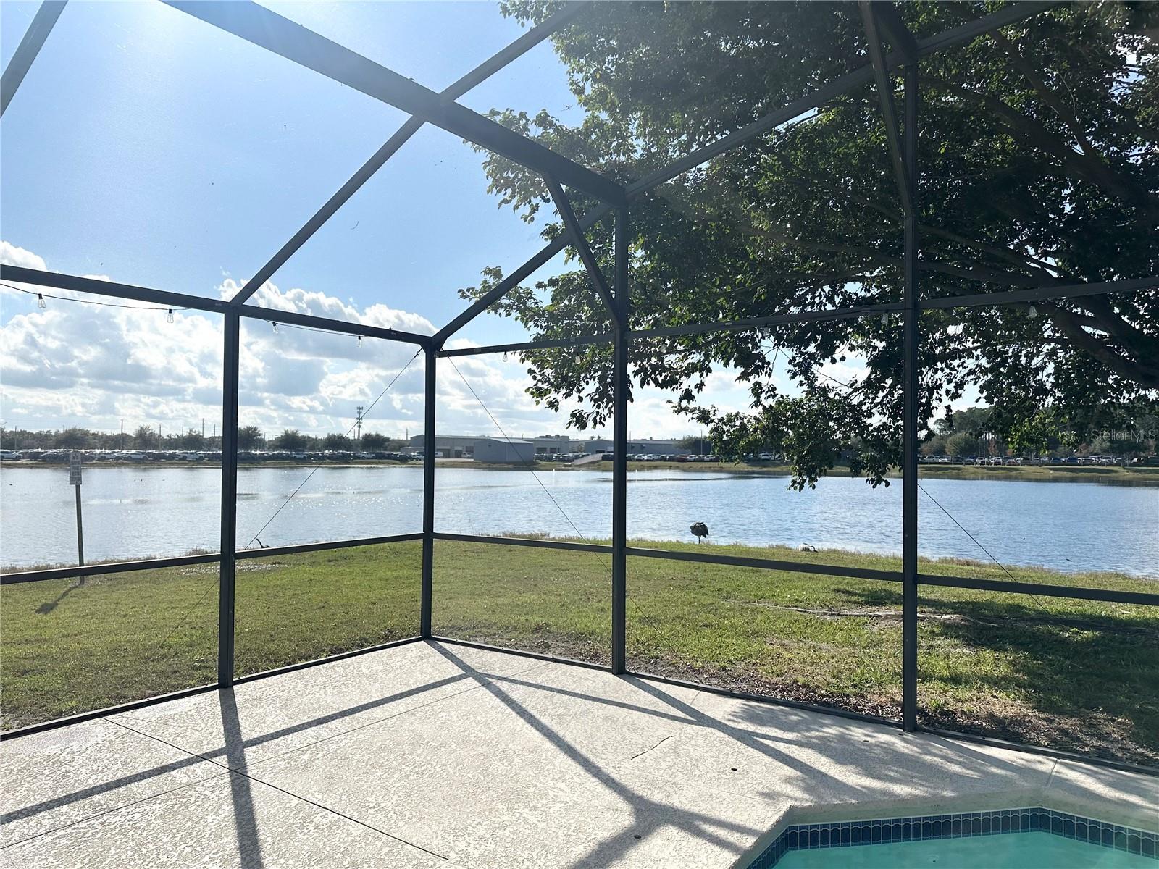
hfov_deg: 71.6
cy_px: 434
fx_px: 804
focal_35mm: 24
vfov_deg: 56.8
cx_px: 580
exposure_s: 1/6623
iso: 80
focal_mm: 6.86
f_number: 1.78
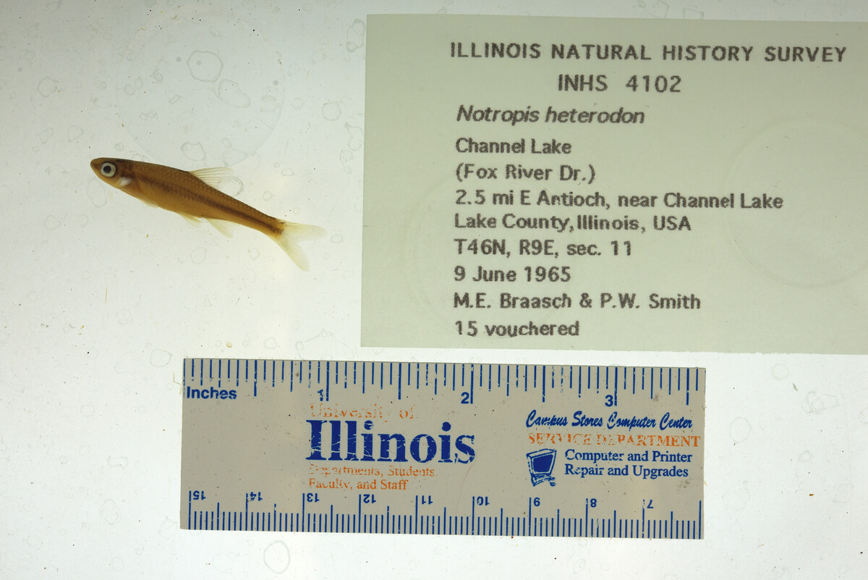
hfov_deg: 33.4
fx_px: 1447
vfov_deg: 22.6
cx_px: 434
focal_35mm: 60
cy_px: 290
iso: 100
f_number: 10
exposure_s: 1/200
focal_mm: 60
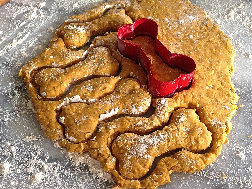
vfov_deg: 35.1
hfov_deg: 45.8
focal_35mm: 41
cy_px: 94
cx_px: 120
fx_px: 298
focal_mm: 4.12
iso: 50
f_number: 2.4
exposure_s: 1/20
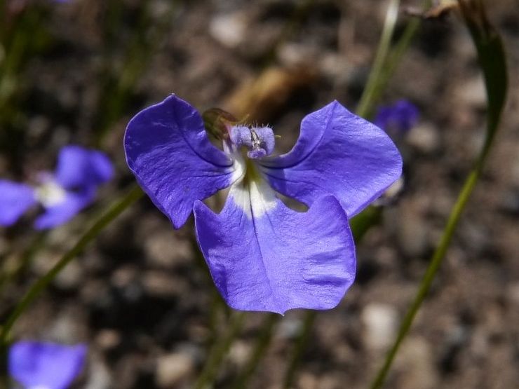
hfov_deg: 38.2
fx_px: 750
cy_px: 194
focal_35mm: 50
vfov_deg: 29.1
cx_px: 260
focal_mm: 25
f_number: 11
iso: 800
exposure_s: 1/1000
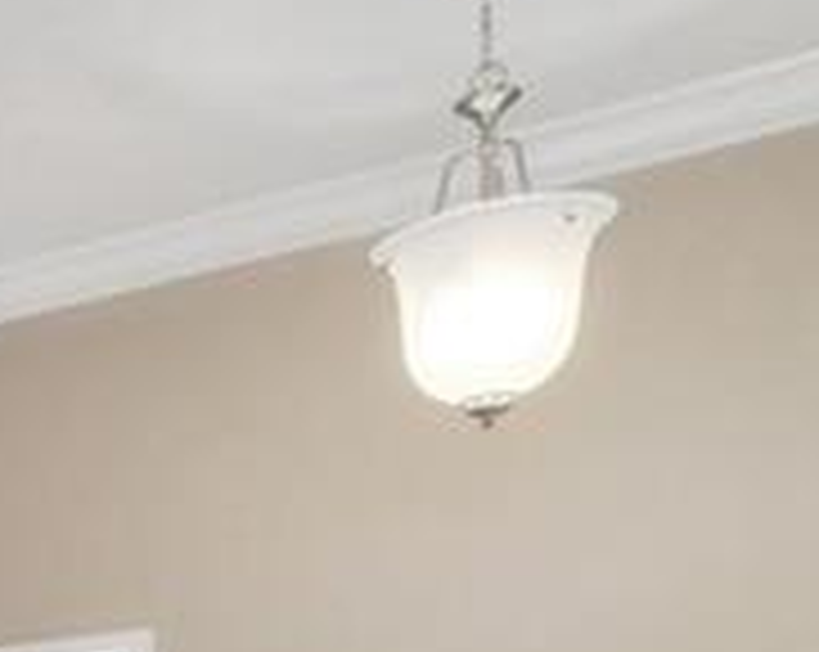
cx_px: -1112
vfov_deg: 18.4
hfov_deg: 15.3
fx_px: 1791
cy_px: 960
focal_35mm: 74
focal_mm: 14
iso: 250
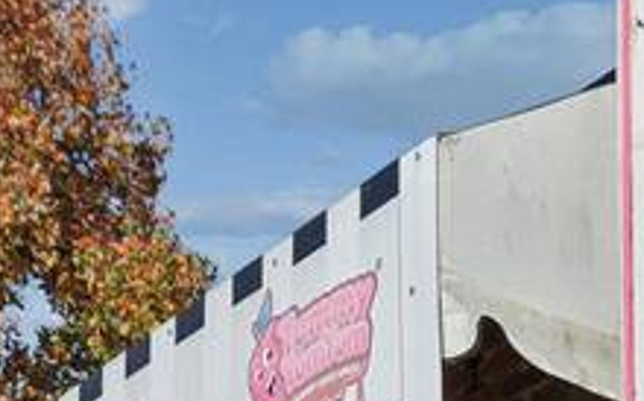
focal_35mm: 95
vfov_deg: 12.5
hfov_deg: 21.1
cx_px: 644
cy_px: 738
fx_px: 1666
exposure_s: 1/800
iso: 100
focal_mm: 20
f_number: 7.1
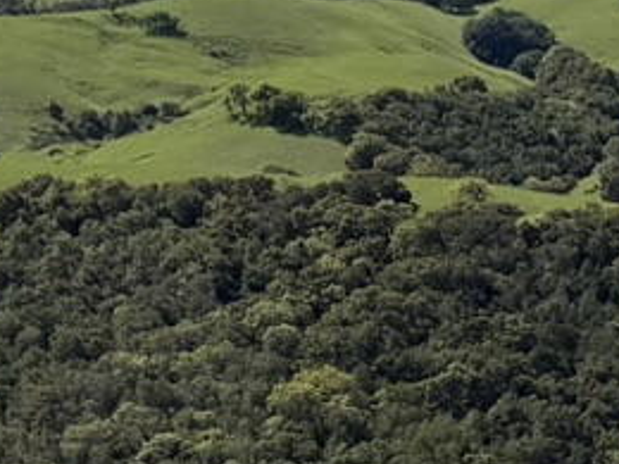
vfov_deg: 7.8
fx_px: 3380
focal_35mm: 189
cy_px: 476
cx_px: 1564
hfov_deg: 9.2
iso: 80
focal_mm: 6.76
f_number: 1.78
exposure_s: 1/6173
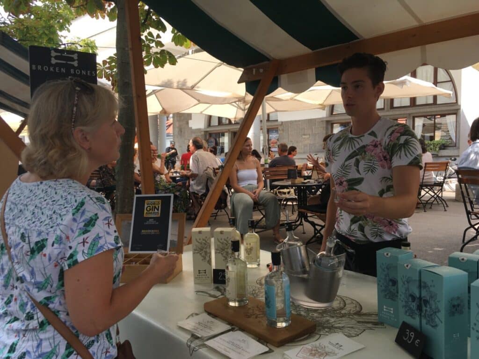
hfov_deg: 61.7
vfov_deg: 48.2
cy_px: 180
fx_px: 401
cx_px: 240
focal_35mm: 29
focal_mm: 4.15
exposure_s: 1/323
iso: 25
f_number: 2.2
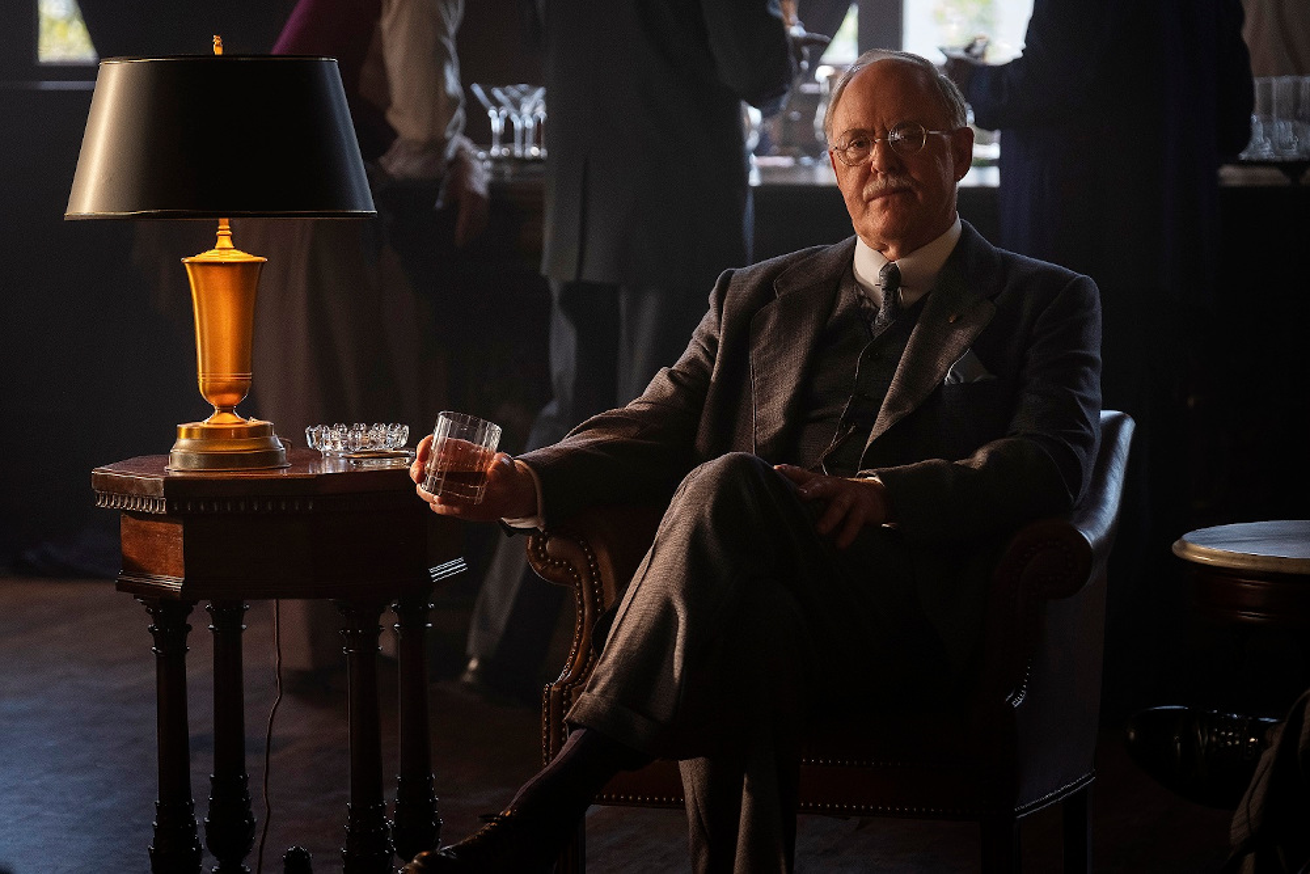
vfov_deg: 9.7
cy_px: 437
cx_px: 655
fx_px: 5168
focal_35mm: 142
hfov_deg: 14.4
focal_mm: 94.5
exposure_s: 1/125
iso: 1000
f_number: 3.6
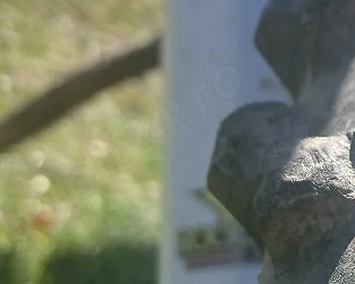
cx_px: 490
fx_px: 1136
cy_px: 199
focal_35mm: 108
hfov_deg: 16.6
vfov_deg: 14.3
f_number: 1.8
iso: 20
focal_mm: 3.98
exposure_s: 1/323
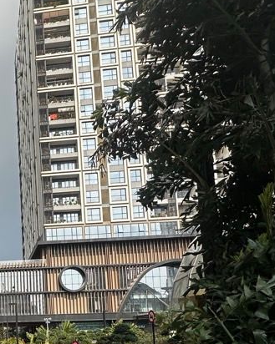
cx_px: -54
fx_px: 346
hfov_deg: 34.6
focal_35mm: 34
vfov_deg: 47.6
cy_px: 309
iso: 50
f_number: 2.2
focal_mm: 2.22
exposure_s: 1/785
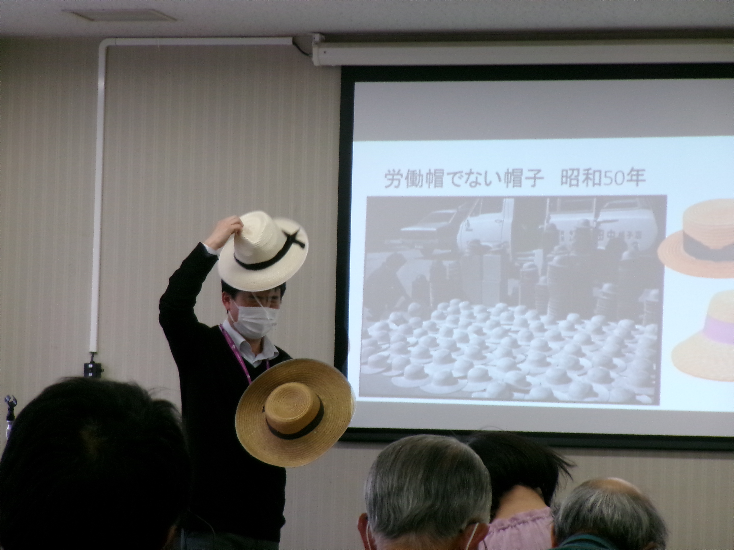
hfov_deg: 13.9
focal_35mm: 142
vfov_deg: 10.4
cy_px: 275
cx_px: 367
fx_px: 3011
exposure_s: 1/52
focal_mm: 25.5
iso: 400
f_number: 6.3
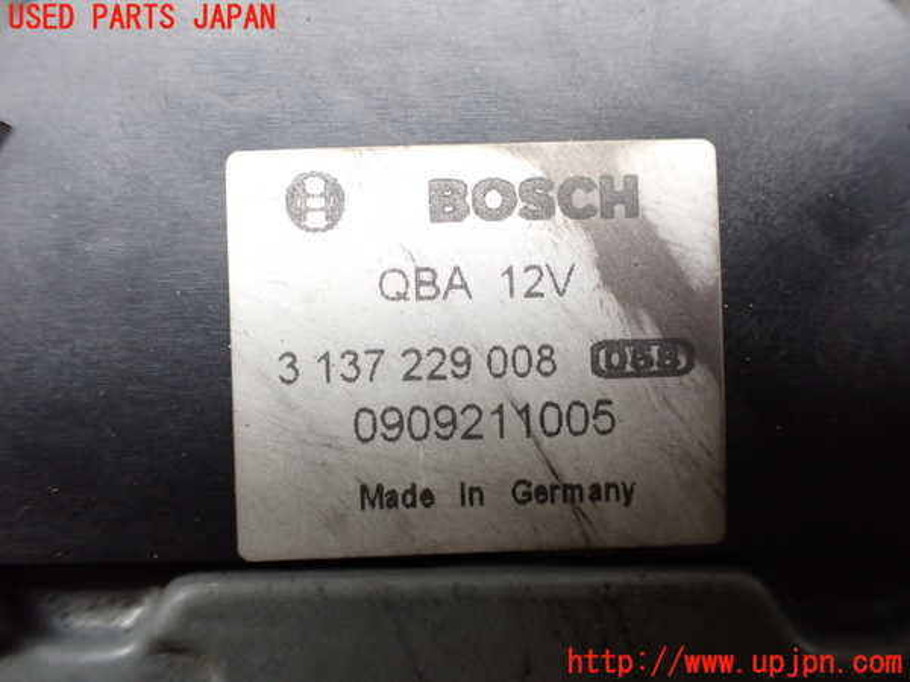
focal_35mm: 30
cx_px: 455
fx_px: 789
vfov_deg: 46.8
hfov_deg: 60.0
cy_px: 341
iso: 500
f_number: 2.3
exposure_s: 1/125
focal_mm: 5.4
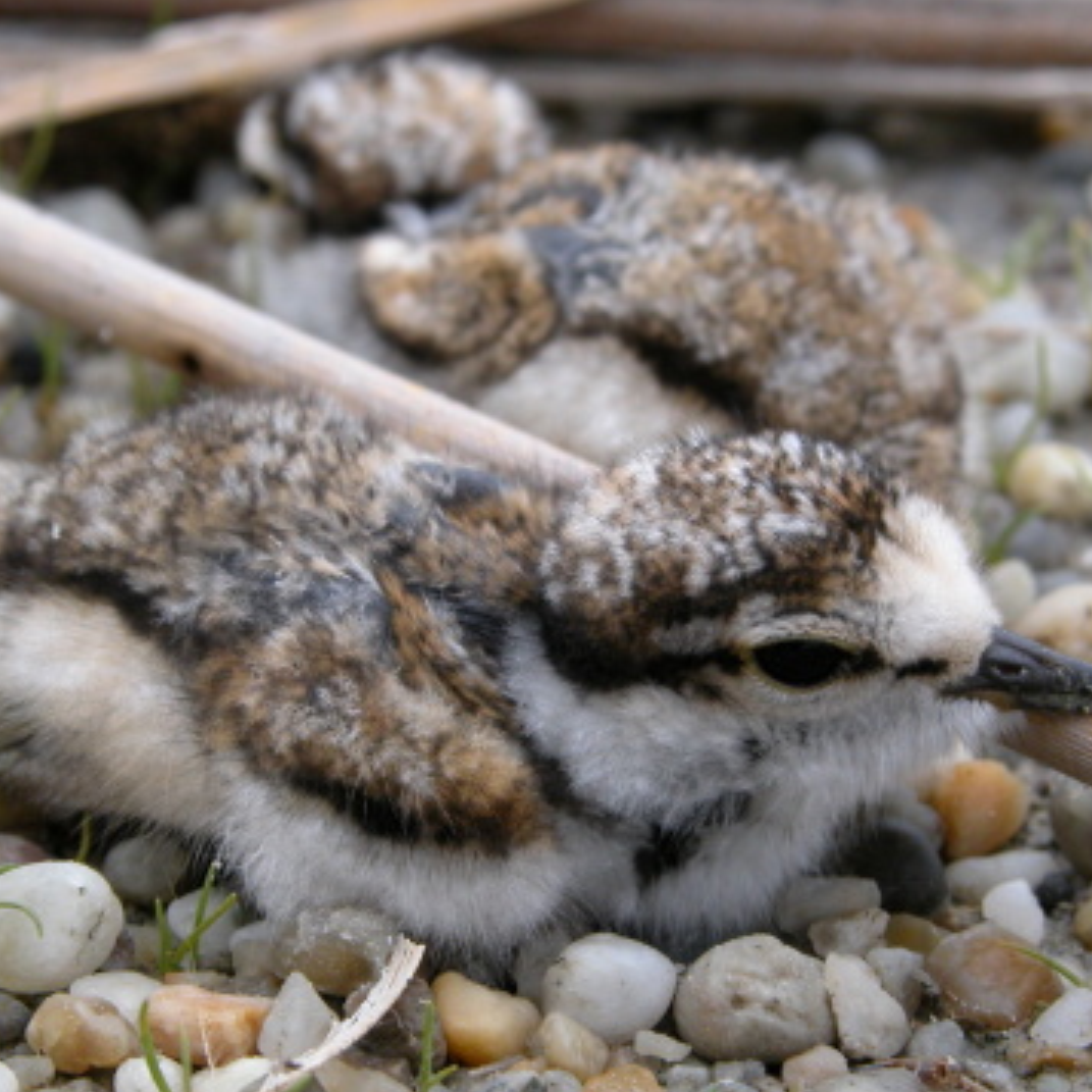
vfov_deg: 13.8
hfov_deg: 13.8
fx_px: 4497
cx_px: 465
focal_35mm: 126
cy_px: 544
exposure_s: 1/125
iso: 100
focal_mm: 27.3
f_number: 5.8
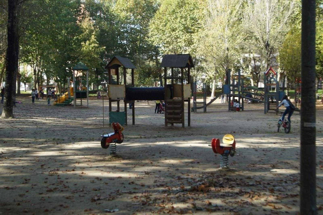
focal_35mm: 52
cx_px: 162
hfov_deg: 37.9
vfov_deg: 25.7
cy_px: 108
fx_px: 471
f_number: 5
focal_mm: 35
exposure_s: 1/100
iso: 100
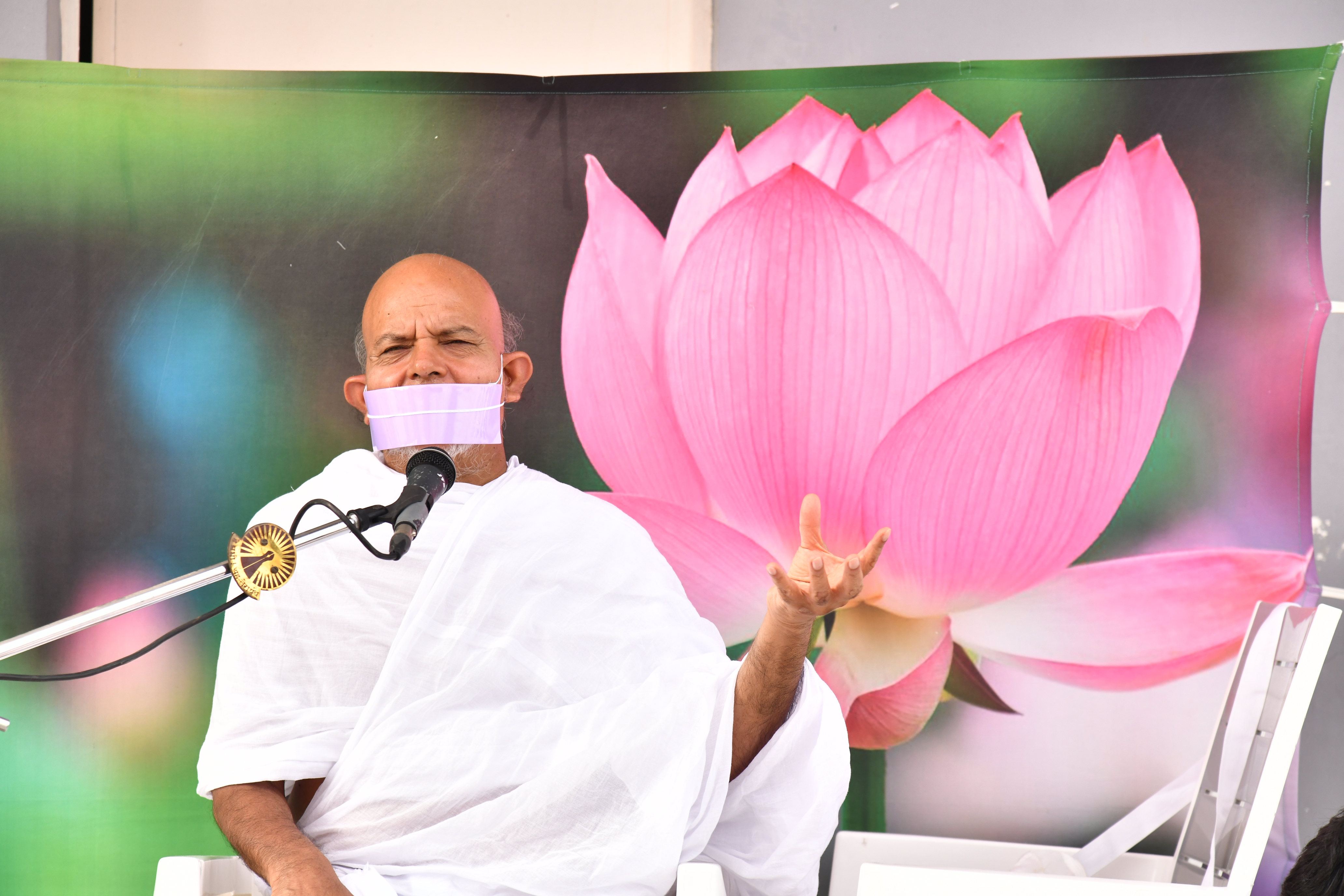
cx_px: 672
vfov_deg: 11.4
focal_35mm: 120
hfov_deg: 17.1
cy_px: 448
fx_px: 4480
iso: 640
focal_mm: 120
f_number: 5
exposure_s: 1/400
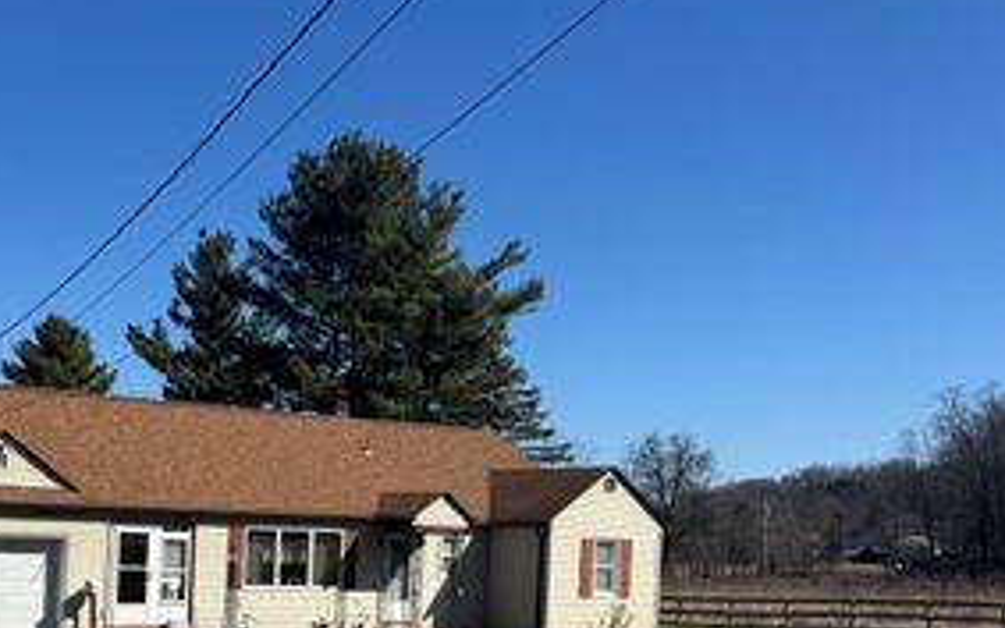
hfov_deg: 41.2
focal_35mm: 45
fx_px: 1233
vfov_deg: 27.8
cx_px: 121
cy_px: 530
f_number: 1.78
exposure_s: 1/5348
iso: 80
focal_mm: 6.76
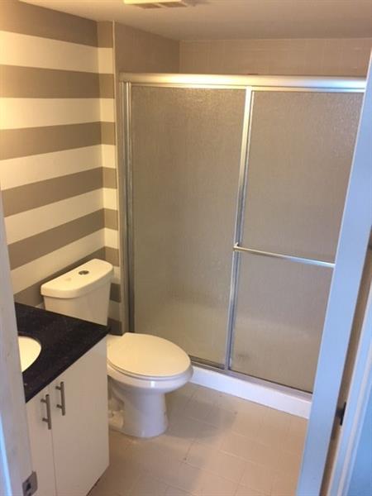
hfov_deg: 48.2
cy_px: 248
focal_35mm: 29
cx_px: 186
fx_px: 416
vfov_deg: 61.7
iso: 125
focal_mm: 4.15
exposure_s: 1/30
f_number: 2.2
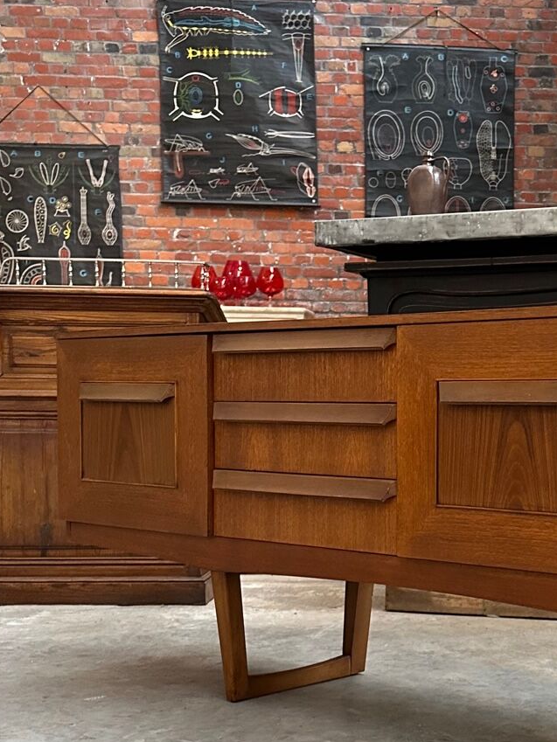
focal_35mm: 57
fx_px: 1223
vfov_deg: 33.5
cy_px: 488
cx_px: 528
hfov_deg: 24.7
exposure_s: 1/60
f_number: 1.78
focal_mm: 6.86
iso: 500
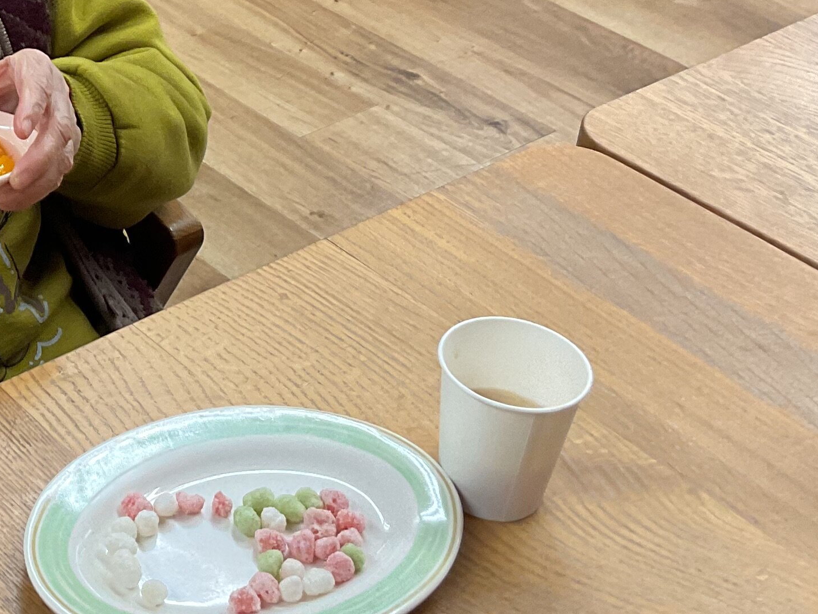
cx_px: -66
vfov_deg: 17.9
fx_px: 1914
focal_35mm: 81
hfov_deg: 22.8
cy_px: 65
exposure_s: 1/60
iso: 100
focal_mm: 3
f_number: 1.8
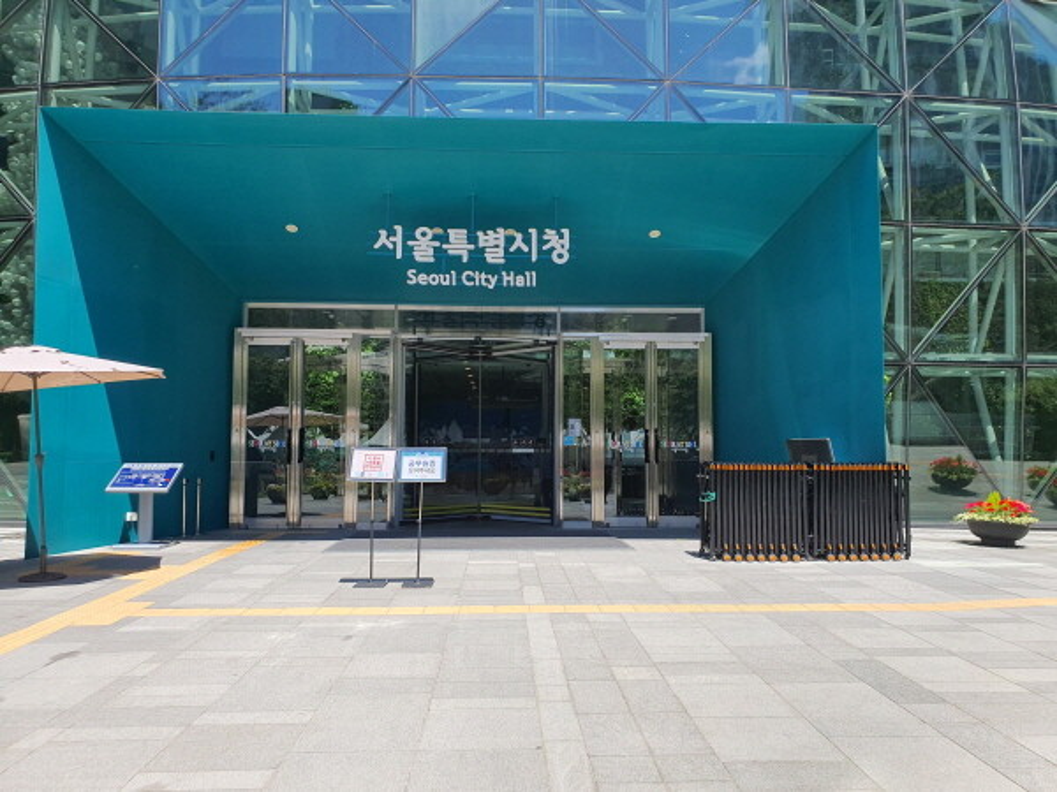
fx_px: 794
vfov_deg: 53.1
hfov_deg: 67.3
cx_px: 528
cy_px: 396
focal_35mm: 26
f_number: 2.4
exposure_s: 1/1068
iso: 50
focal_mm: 4.3
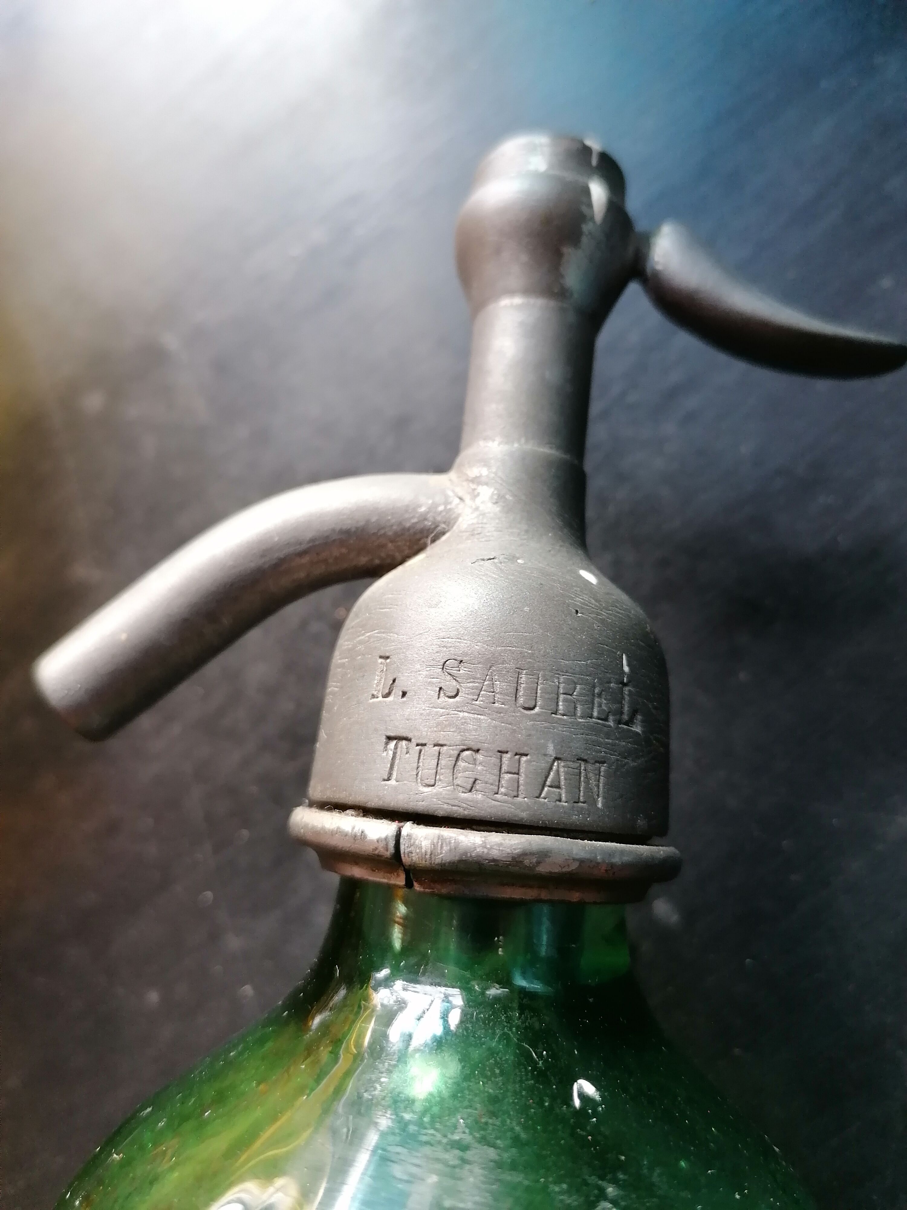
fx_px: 943
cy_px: 605
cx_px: 454
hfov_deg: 51.4
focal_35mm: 27
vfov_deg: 65.3
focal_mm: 4.75
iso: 125
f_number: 1.8
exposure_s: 1/33.3
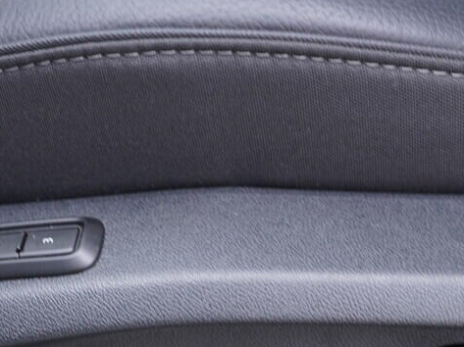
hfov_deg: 25.9
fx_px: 1005
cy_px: 316
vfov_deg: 19.2
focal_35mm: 75
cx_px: 171
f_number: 2.8
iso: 320
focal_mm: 24
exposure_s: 1/40
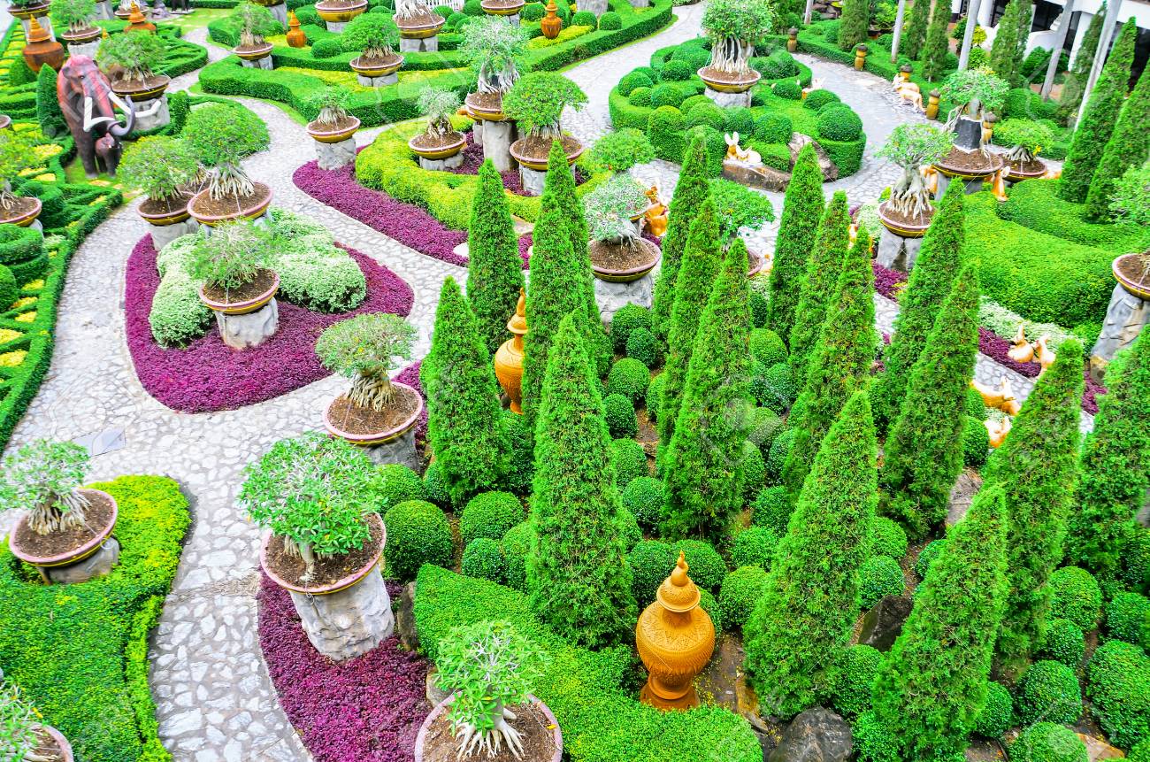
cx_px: 575
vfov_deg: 25.6
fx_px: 1674
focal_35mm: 52
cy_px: 381
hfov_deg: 37.9
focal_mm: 35
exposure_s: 1/100
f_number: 9
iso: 250
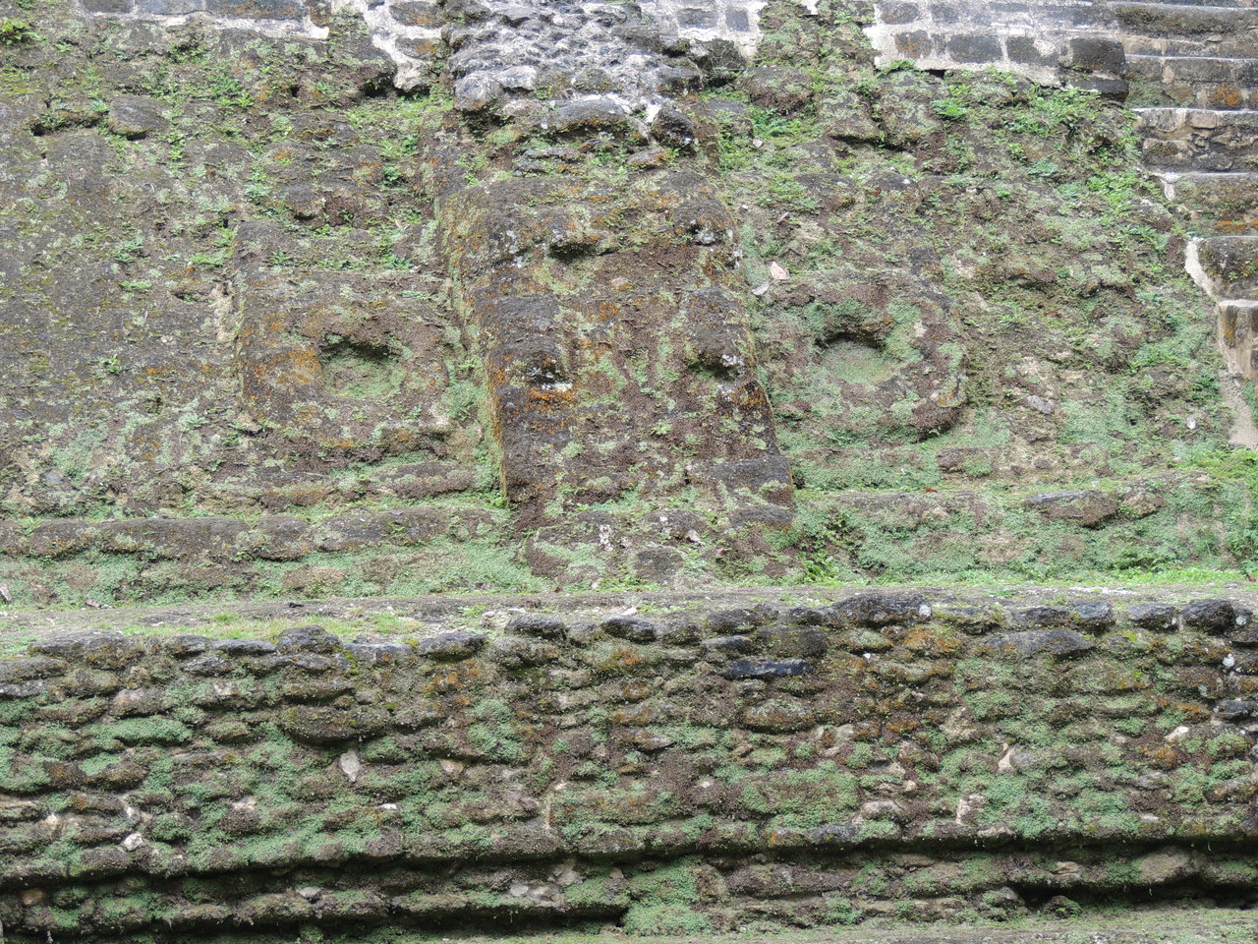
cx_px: 629
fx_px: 3816
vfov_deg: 14.1
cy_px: 472
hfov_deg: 18.7
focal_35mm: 105
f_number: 4.2
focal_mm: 18.7
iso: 100
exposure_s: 1/100
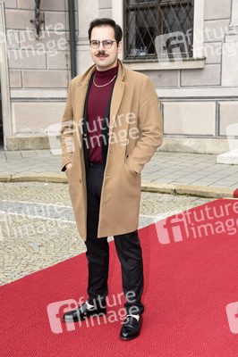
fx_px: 546
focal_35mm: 55
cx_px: 119
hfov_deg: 24.6
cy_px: 178
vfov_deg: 36.3
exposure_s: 1/160
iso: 640
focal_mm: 55
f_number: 6.3
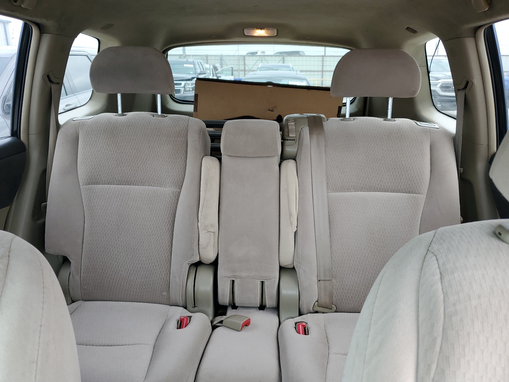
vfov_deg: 53.1
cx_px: 254
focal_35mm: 26
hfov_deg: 67.3
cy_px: 191
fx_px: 382
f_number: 1.5
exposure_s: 1/60.2
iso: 50
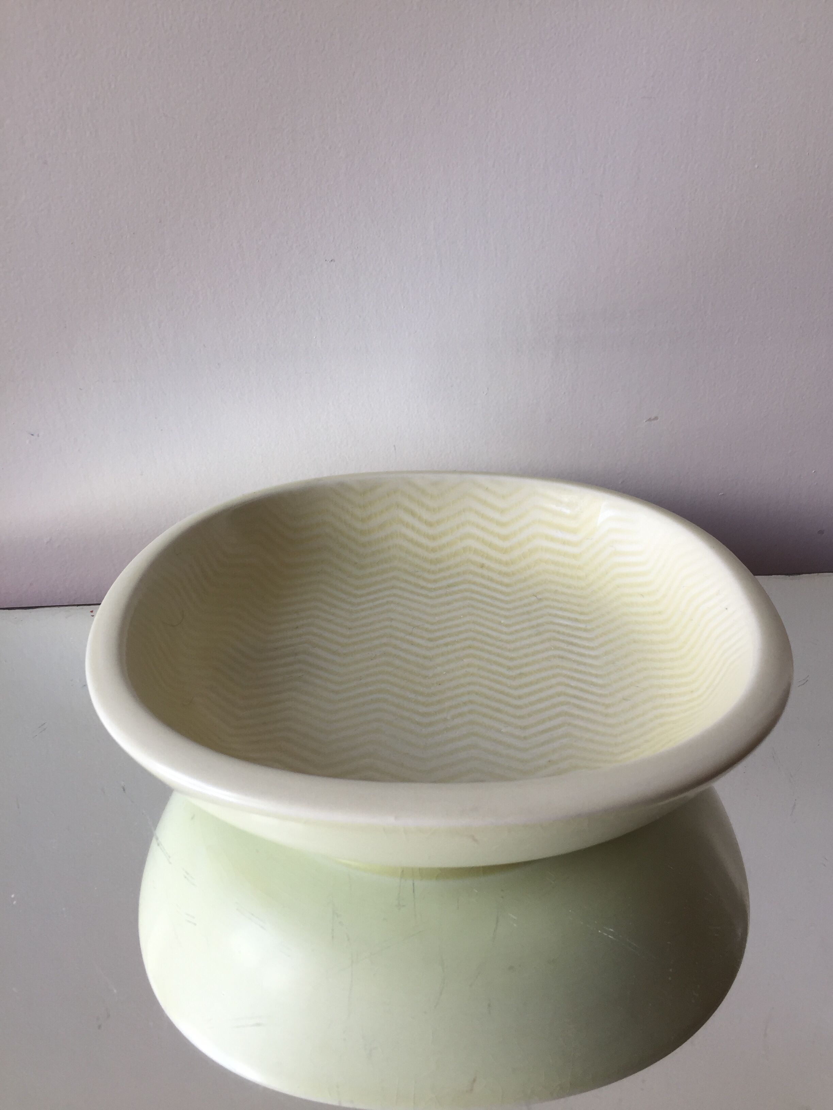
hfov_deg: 48.2
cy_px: 555
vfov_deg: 61.7
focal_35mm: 29
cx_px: 416
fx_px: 930
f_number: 2.2
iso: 32
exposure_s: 1/50
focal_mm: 4.15
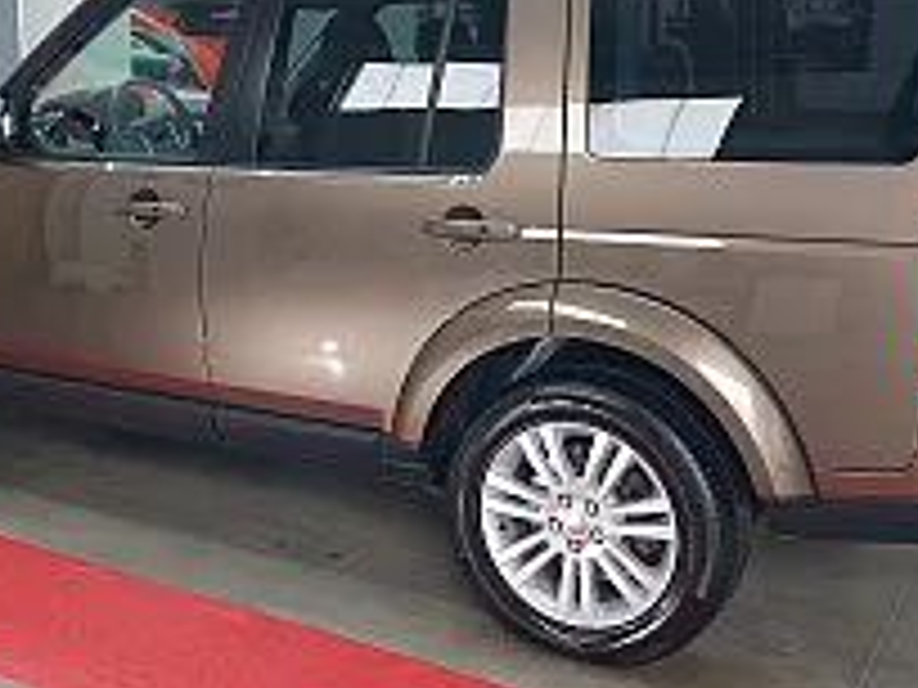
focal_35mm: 47
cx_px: 410
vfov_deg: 30.8
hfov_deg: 40.4
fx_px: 1246
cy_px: 288
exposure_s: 1/50
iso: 80
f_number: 1.8
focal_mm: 5.23
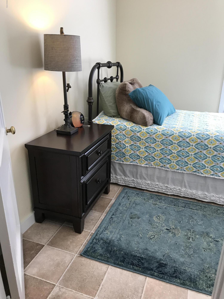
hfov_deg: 49.7
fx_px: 242
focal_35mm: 28
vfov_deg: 63.4
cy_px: 150
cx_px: 112
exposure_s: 1/40
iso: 32
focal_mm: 3.99
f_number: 1.8
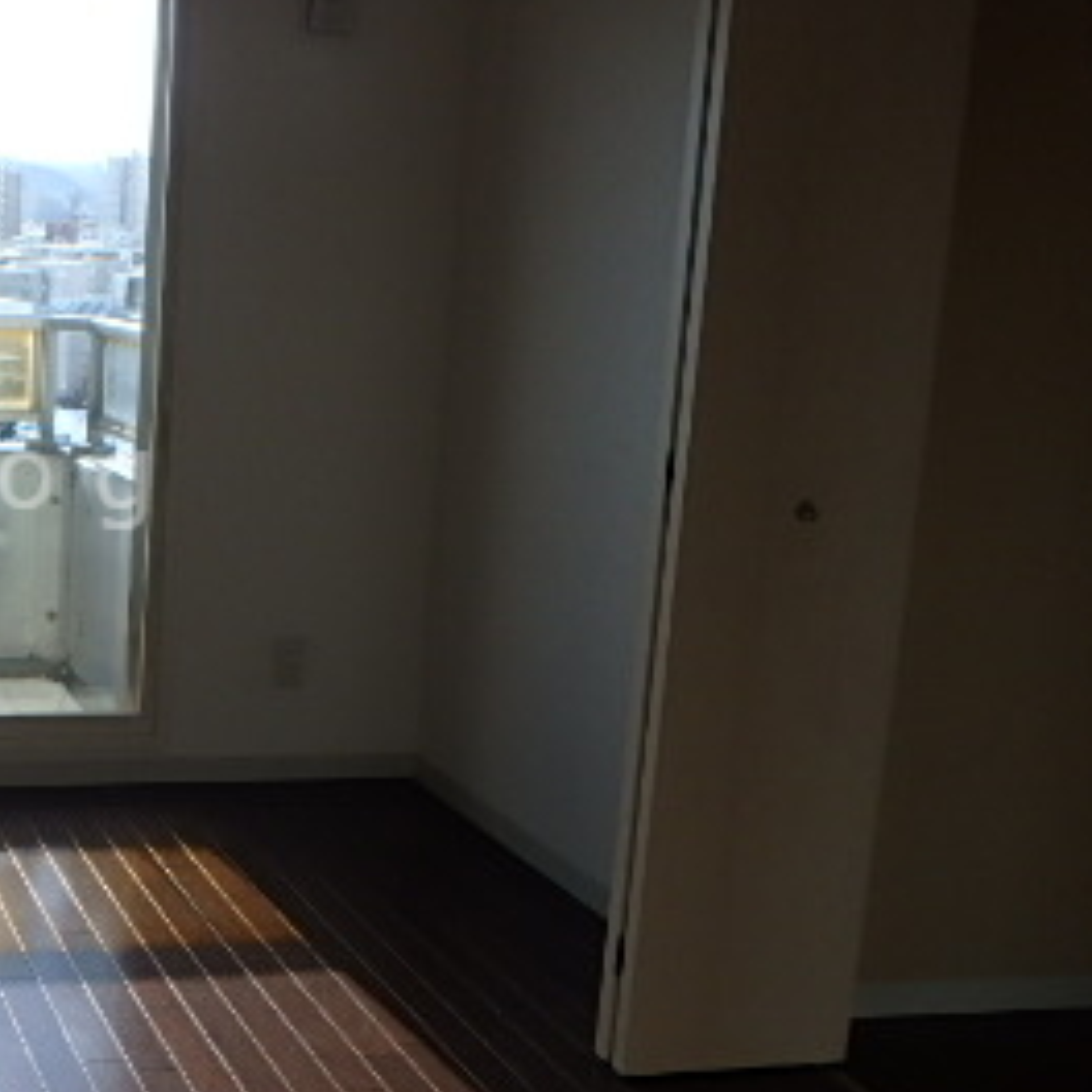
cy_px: 480
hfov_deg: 32.9
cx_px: -112
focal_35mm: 45
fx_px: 1606
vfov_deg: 37.5
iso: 125
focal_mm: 3.7
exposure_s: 1/320
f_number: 3.5
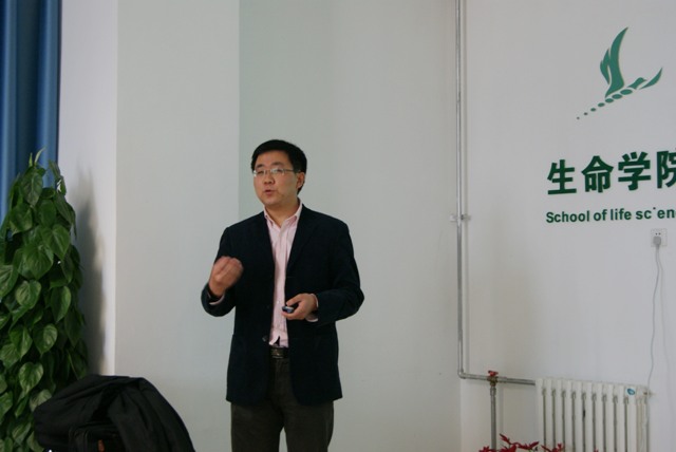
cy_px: 226
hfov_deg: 37.8
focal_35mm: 52
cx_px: 338
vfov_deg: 25.8
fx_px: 987
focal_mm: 35
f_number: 5
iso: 400
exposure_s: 1/15
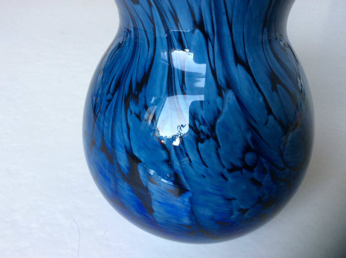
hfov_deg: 56.9
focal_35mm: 32
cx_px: 173
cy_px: 129
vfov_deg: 44.1
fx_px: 319
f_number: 2.4
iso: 40
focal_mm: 3.3
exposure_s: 1/25
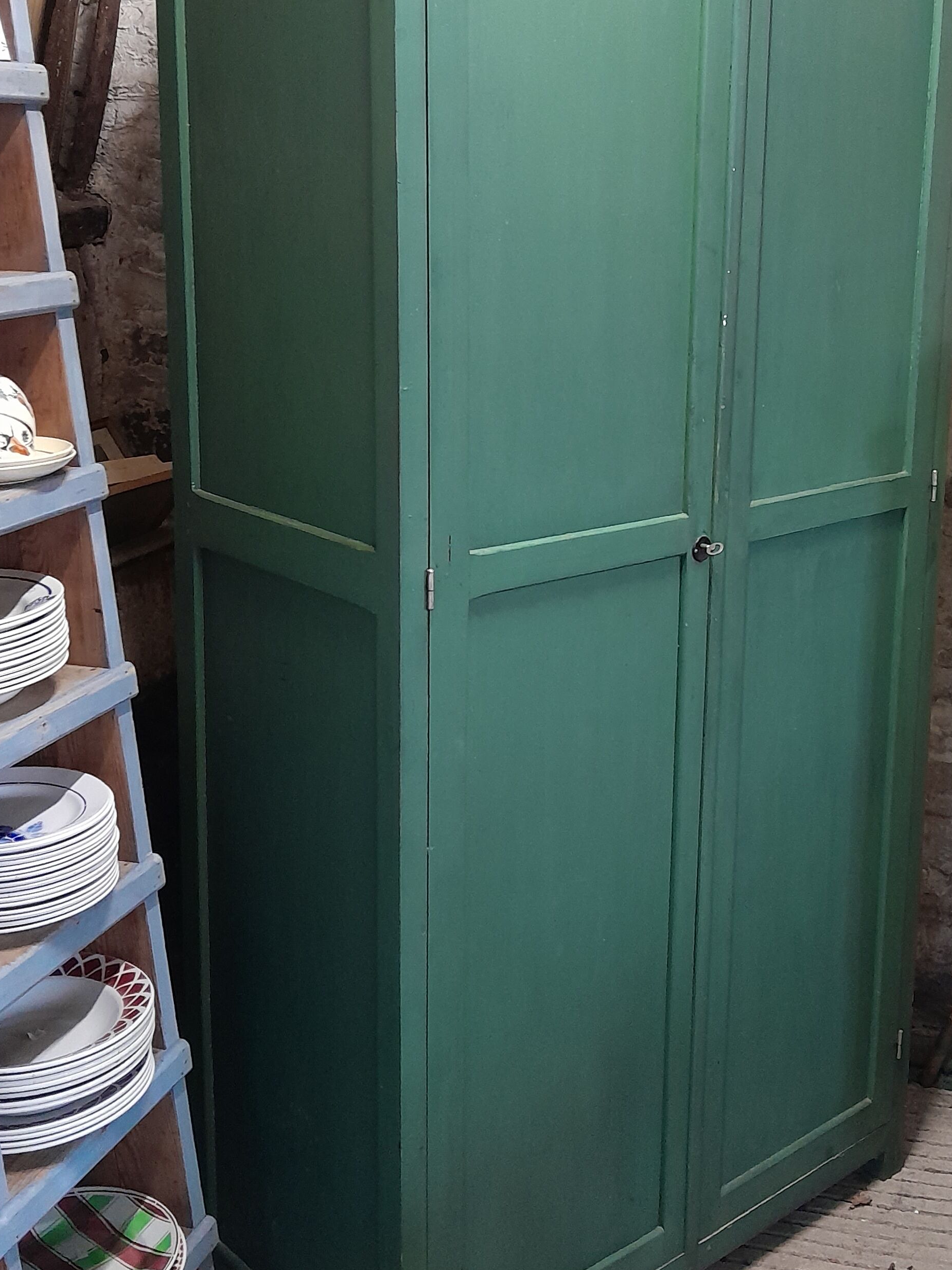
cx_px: 659
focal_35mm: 43
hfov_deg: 33.2
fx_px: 1577
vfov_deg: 43.5
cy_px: 480
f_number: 1.8
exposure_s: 1/33
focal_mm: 3.98
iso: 500
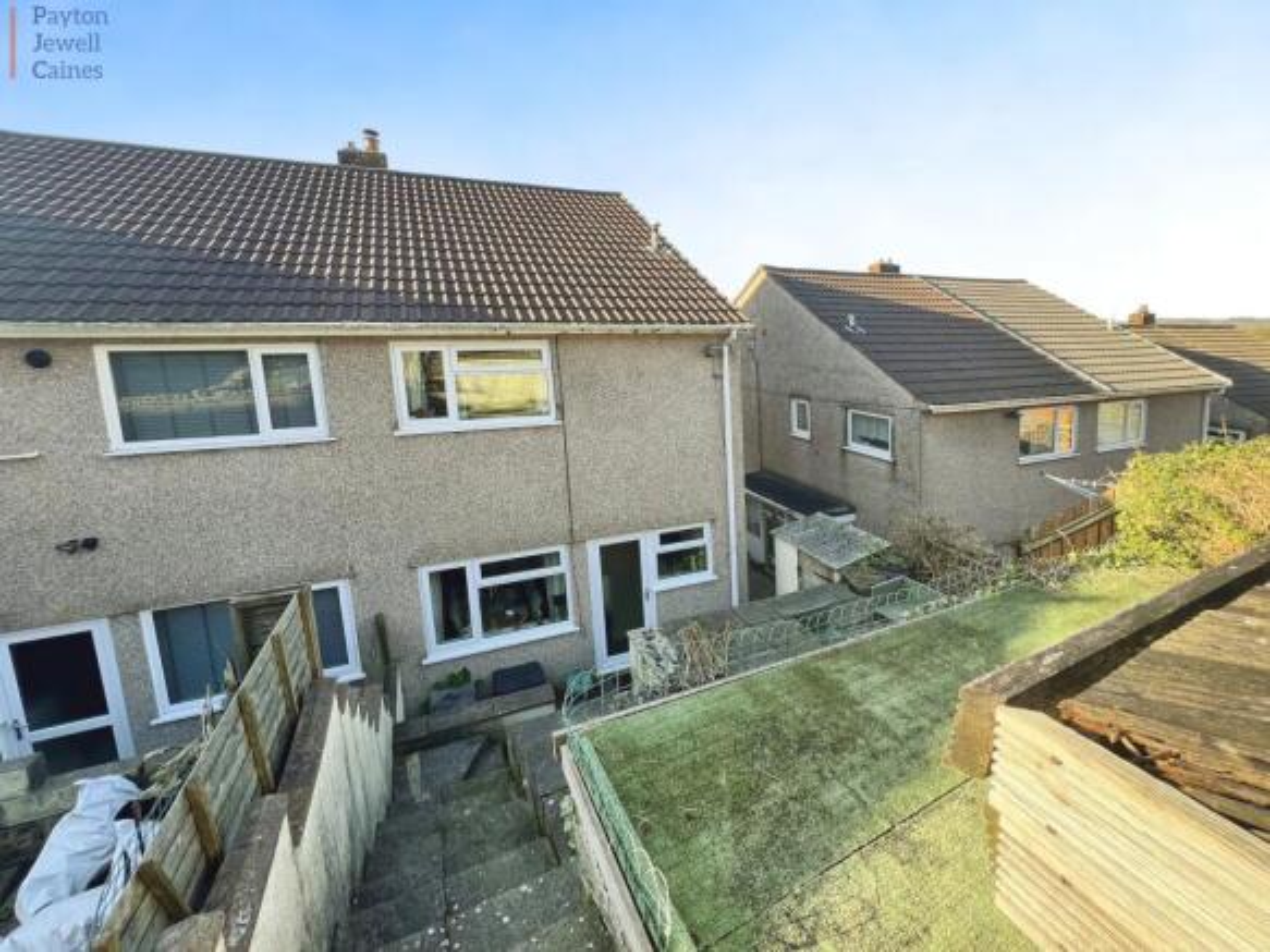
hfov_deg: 106.2
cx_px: 635
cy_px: 476
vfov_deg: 89.9
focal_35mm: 13
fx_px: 477
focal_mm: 1.57
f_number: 1.8
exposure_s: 1/175
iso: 32
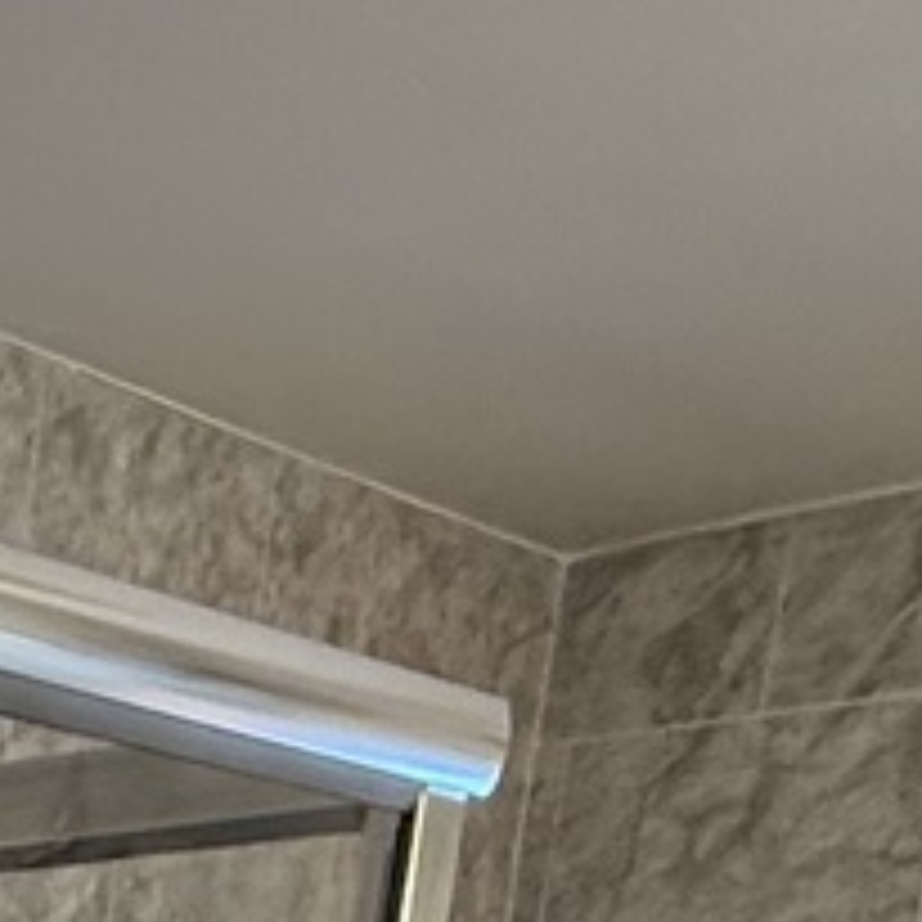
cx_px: -720
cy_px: 2240
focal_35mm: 87
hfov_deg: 16.7
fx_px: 2622
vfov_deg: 13.8
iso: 200
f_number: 2.2
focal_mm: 2.22
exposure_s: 1/60
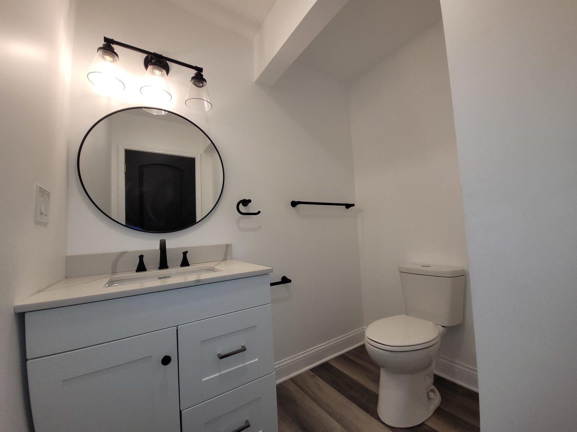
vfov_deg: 89.9
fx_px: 217
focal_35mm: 13
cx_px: 288
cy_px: 216
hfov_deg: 106.2
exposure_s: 1/60
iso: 50
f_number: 2.2
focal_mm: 1.74
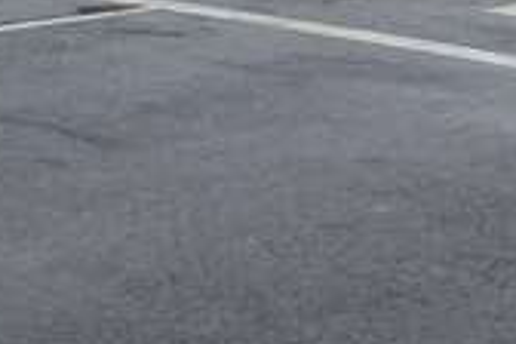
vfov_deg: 8.8
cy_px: -538
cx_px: -95
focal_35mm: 139
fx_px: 1992
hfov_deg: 14.3
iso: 20
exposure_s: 1/440
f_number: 1.8
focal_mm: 3.99
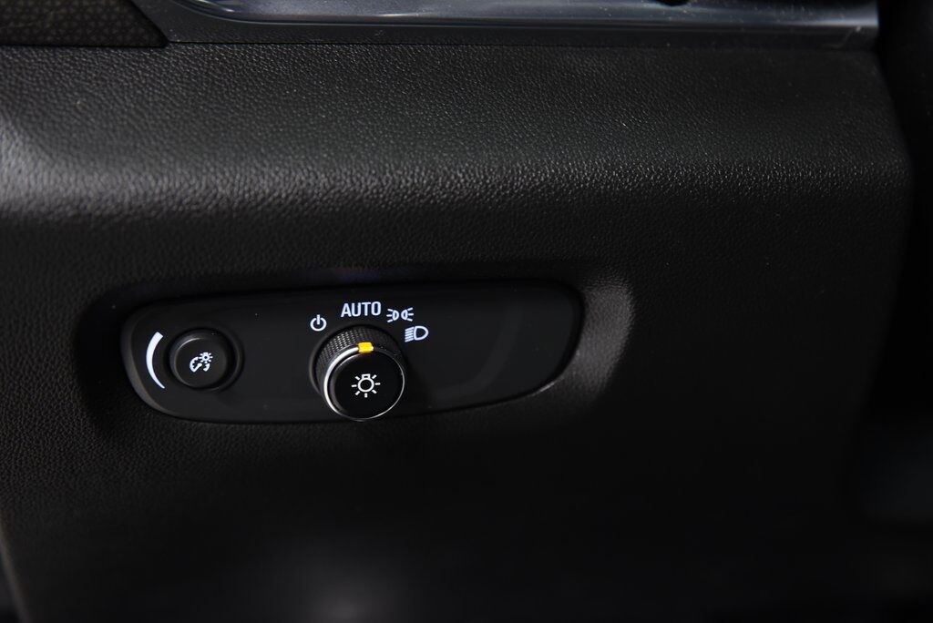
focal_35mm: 62
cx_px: 466
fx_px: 1608
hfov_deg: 32.4
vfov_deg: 21.9
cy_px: 312
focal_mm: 62
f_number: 4
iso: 1600
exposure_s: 1/15
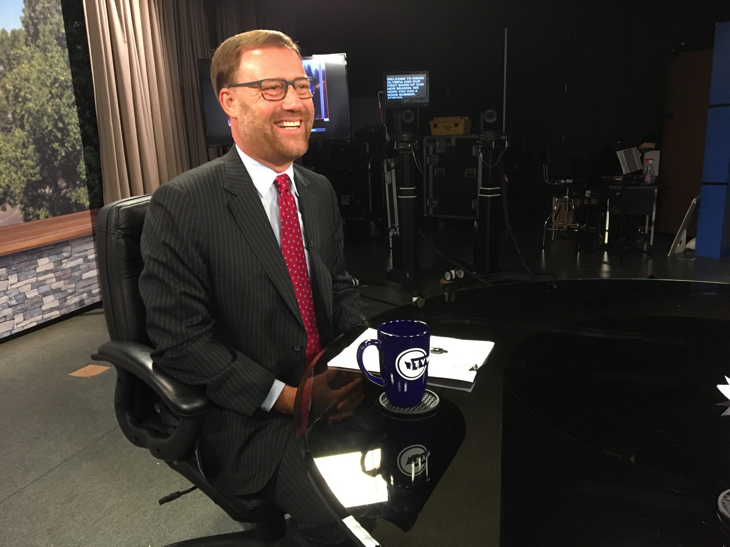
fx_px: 612
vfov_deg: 48.2
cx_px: 365
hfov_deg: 61.7
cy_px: 274
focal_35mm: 29
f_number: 2.2
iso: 200
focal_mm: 4.15
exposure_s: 1/30
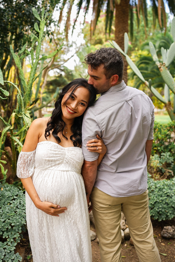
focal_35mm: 35
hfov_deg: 37.9
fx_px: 255
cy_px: 131
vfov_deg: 54.4
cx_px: 88
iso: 50
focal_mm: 35
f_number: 2.8
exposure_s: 1/60
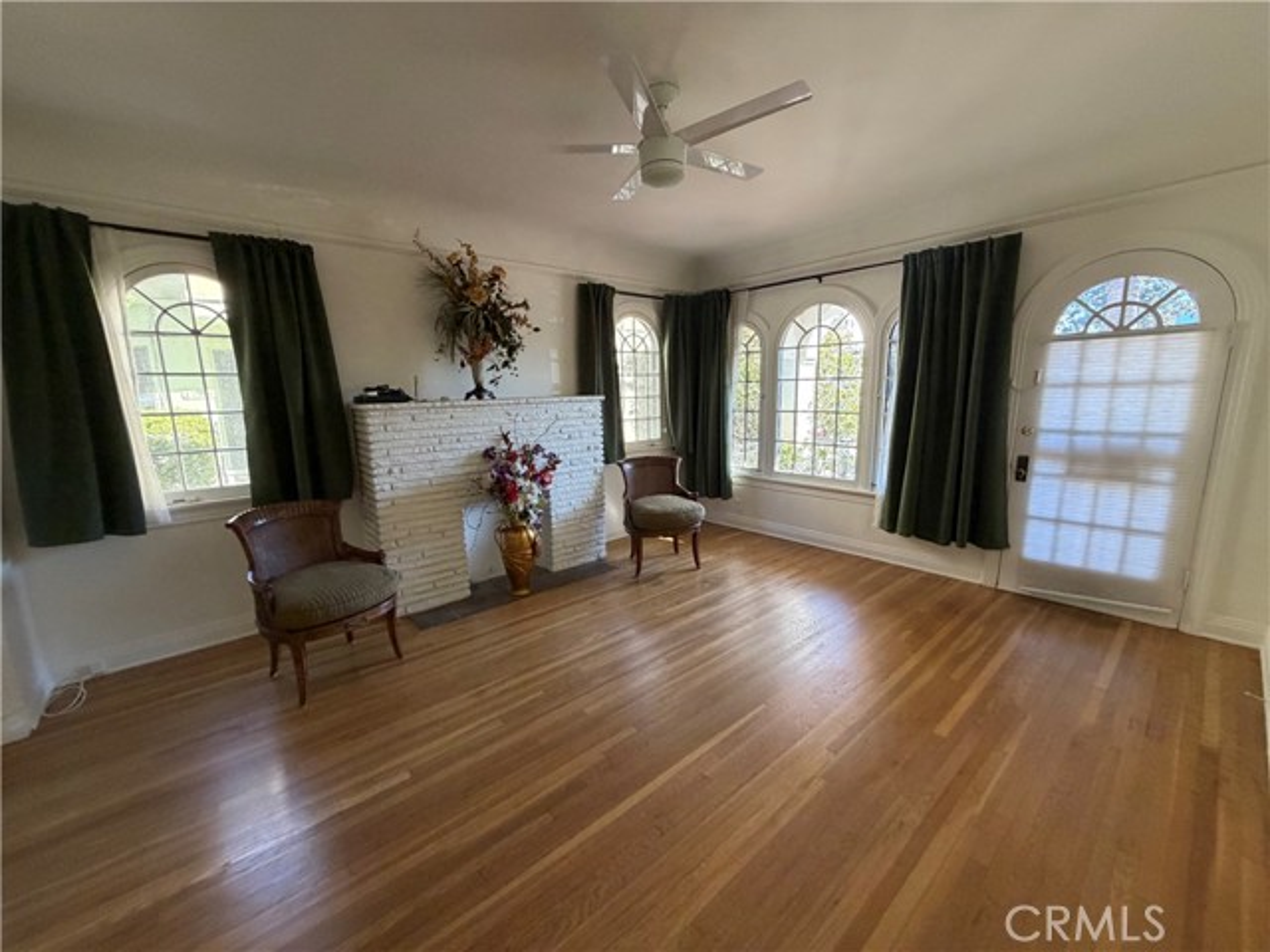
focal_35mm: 14
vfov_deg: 85.7
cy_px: 476
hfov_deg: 102.1
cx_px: 635
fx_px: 514
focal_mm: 2.22
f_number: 2.2
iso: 320
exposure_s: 1/121
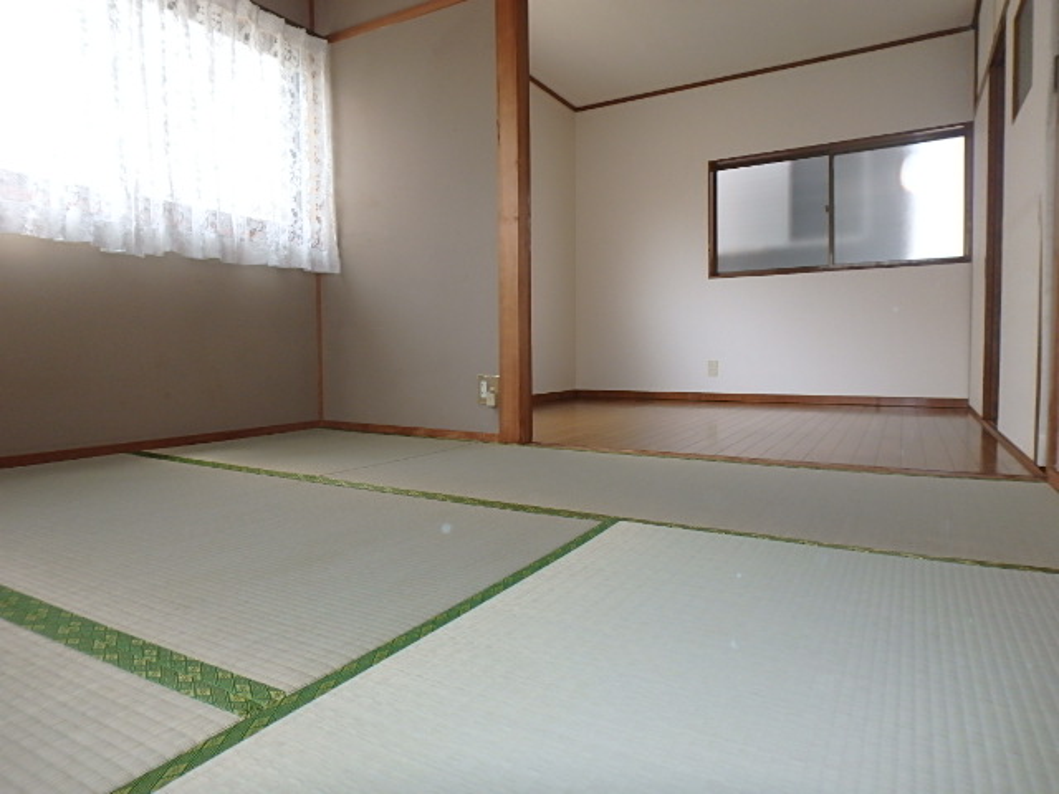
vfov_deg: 63.4
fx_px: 642
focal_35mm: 21
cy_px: 397
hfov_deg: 79.0
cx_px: 530
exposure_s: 1/60
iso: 160
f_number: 3.5
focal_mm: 3.7
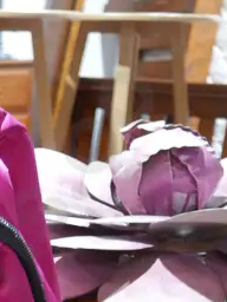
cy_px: 447
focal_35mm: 112
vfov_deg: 16.1
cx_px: -138
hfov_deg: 12.4
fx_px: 979
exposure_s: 1/60
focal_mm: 14
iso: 1000
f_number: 3.5
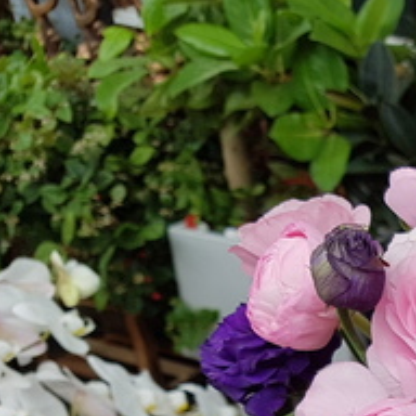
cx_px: 739
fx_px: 1142
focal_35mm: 84
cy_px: 463
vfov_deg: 19.7
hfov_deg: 17.1
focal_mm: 4.2
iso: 50
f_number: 1.7
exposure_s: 1/227
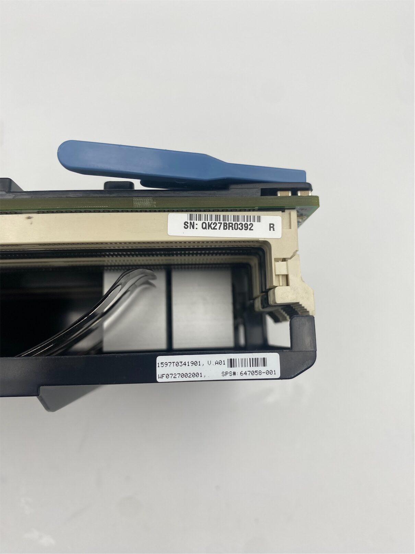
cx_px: 208
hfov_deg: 54.9
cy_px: 277
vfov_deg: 69.4
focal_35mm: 25
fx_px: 400
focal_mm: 4.25
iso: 32
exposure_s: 1/158
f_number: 1.8
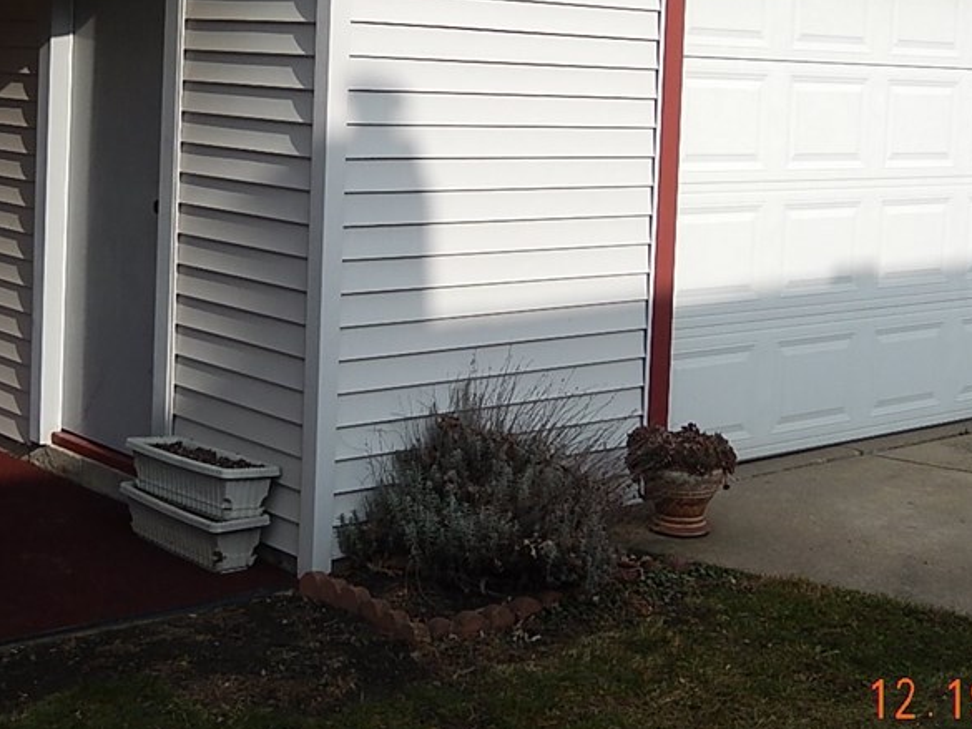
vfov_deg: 23.1
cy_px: 194
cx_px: 382
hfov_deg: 30.6
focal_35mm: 63
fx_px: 1769
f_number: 8
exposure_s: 1/400
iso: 125
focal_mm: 6.5
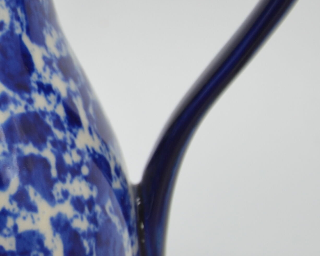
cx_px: -46
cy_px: 122
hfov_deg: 7.6
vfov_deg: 6.1
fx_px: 2406
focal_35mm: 254
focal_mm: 48
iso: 140
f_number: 5.6
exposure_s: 1/125
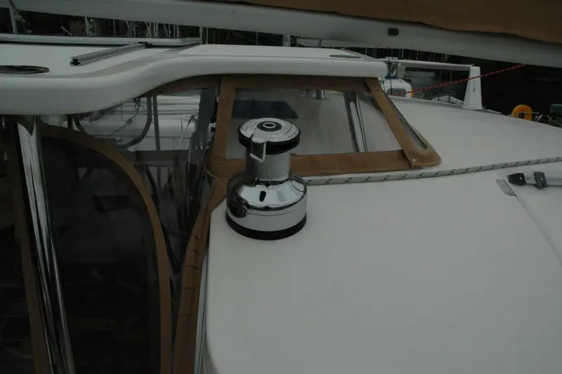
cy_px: 187
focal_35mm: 27
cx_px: 281
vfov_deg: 47.9
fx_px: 421
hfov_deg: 67.4
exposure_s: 1/400
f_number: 10
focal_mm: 18
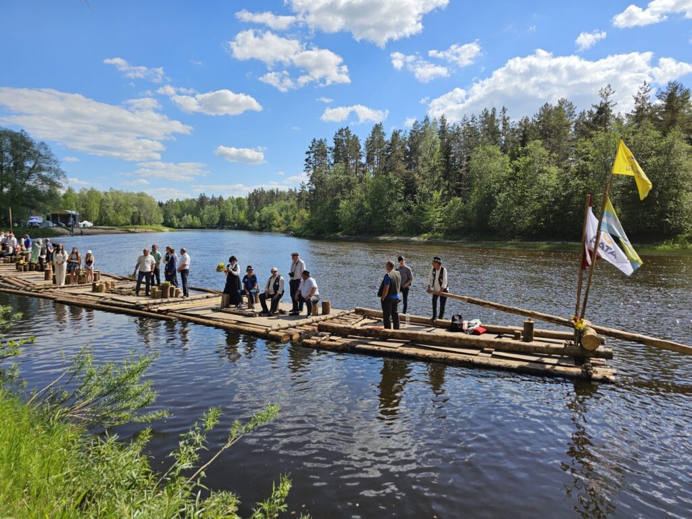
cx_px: 346
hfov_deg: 73.9
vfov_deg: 58.9
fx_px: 460
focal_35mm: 23
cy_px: 260
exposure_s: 1/932
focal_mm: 6.3
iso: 10
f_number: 1.7
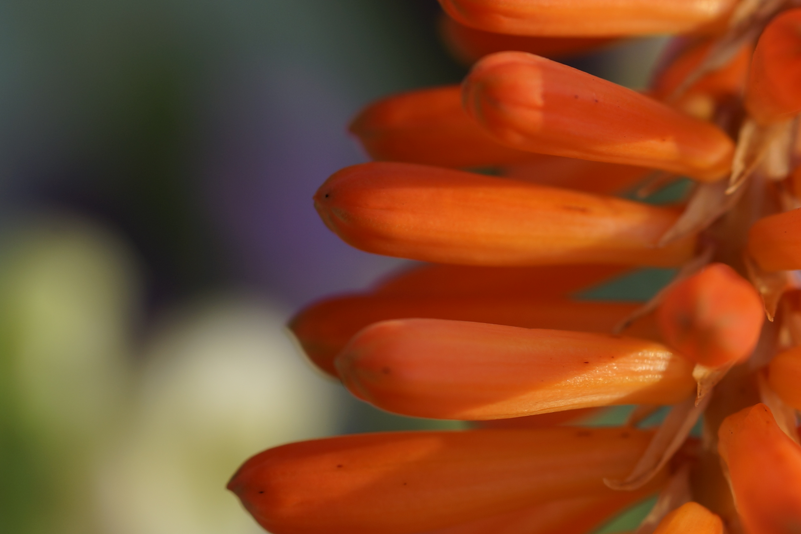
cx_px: 731
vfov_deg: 5.6
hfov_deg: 8.4
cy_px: 608
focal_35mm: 243
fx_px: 5406
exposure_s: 1/60
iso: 100
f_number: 5.6
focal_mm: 105
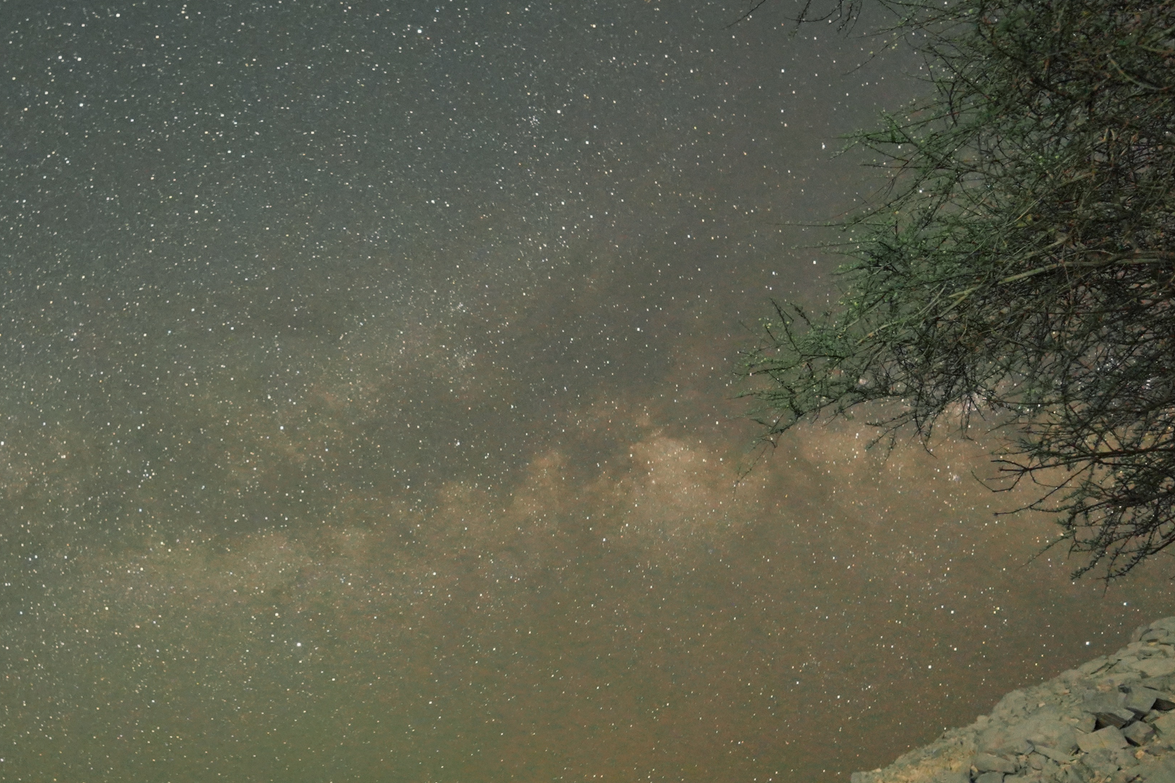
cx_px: 307
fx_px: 979
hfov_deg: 59.0
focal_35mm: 30
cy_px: 486
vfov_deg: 43.3
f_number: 1.8
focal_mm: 14
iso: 3200
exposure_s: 10
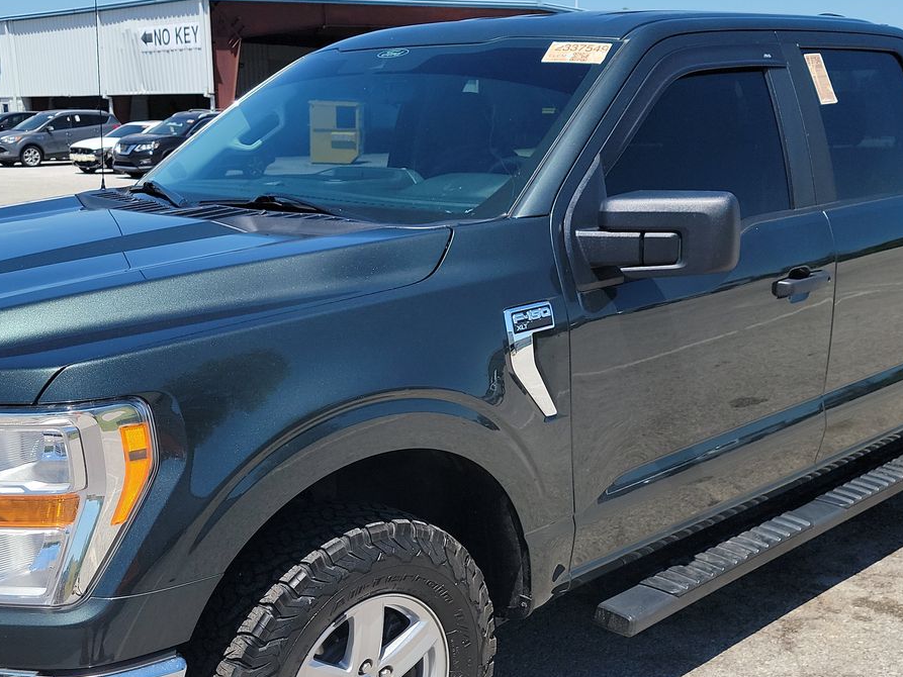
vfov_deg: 33.5
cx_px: 429
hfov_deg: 43.8
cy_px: 419
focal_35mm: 43
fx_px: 1122
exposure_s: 1/914
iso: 50
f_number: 1.8
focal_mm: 6.7
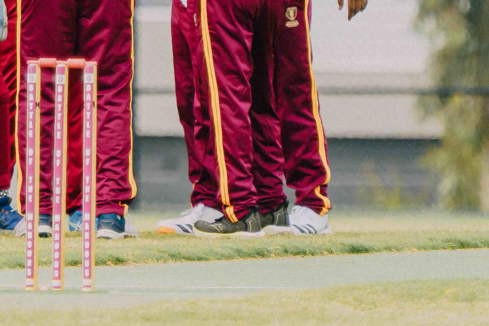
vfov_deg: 0.8
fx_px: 24854
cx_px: -65
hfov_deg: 1.1
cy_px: -126
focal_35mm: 1830
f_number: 6.3
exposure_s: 1/1000
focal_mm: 600
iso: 500
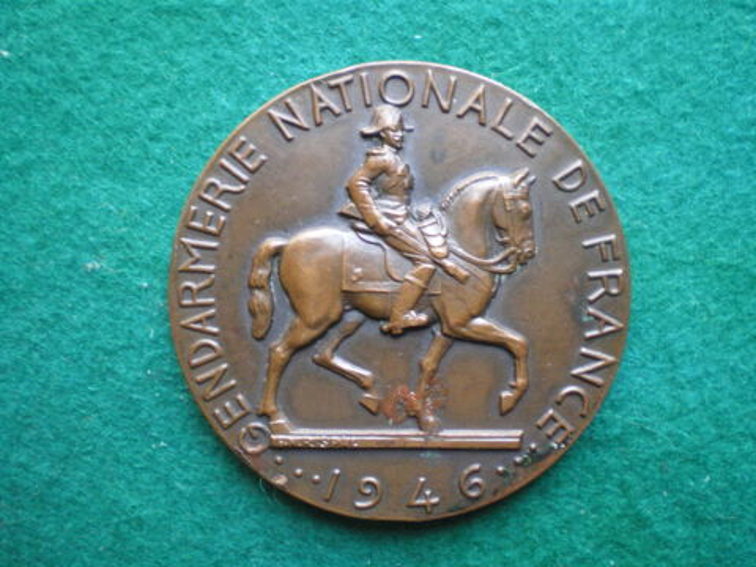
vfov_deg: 37.7
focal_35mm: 38
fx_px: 830
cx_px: 378
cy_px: 284
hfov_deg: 49.0
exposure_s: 1/13
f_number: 3.1
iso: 400
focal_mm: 6.3
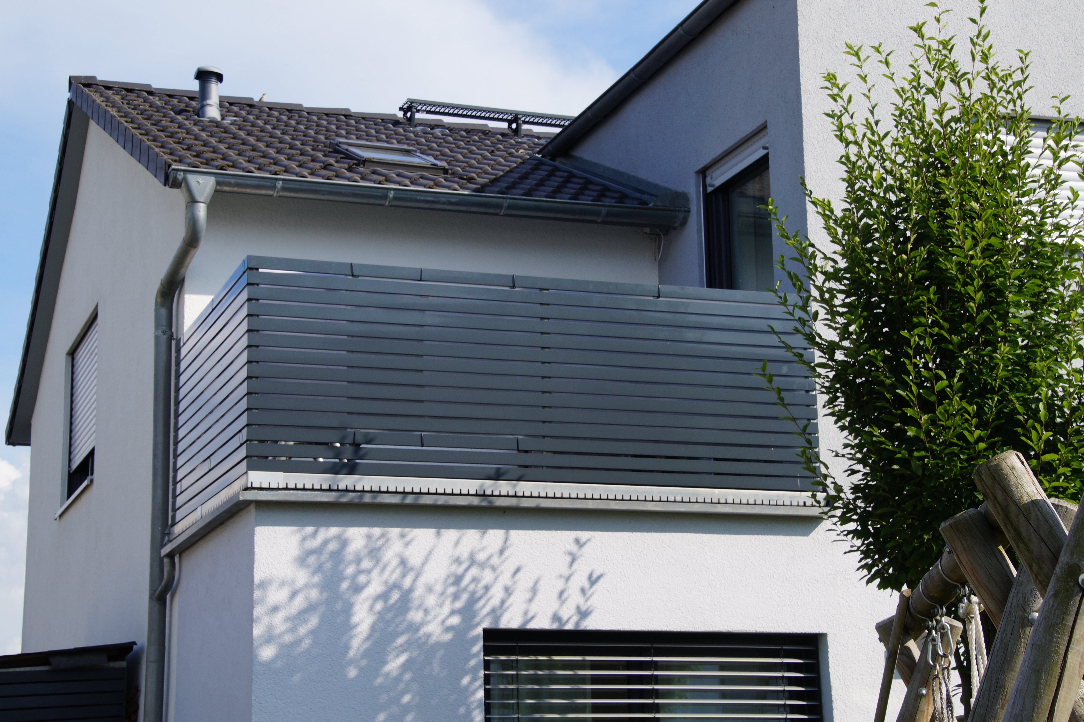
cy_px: 361
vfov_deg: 22.6
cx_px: 542
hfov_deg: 33.4
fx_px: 1806
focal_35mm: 60
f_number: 10
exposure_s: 1/160
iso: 100
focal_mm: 40
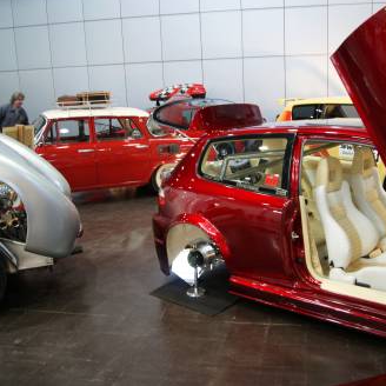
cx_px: 238
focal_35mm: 35
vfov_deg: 47.2
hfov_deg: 46.9
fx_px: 442
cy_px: 191
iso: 400
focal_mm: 18
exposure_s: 1/25
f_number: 3.5
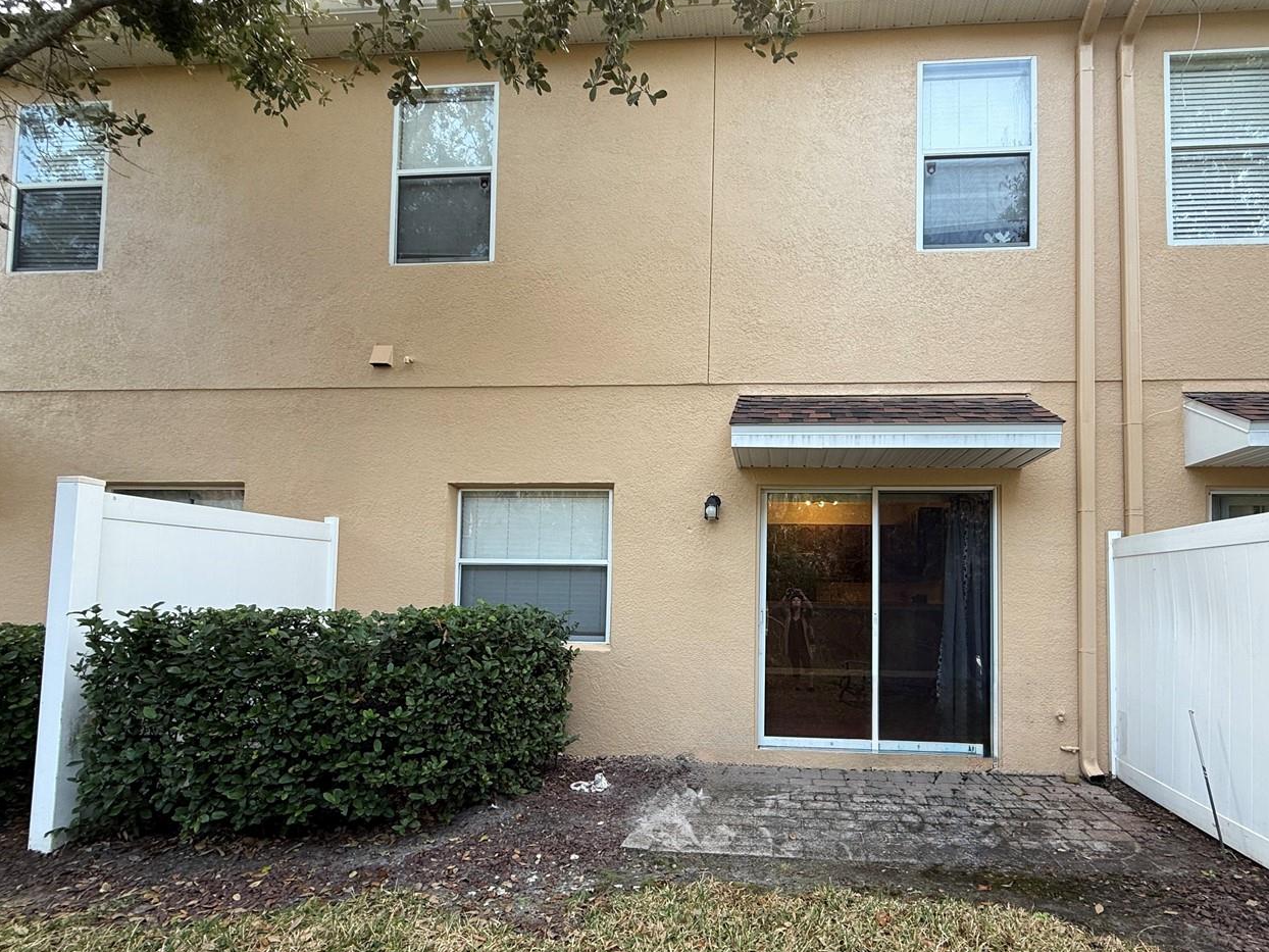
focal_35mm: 18
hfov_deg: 86.9
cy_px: 563
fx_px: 660
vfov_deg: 71.0
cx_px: 748
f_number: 2.2
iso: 64
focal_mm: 2.22
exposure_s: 1/99
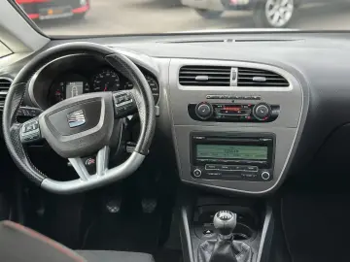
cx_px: 175
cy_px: 131
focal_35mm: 48
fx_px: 485
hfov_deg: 39.7
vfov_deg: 30.3
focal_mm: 6.86
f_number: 1.78
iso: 64
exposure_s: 1/121
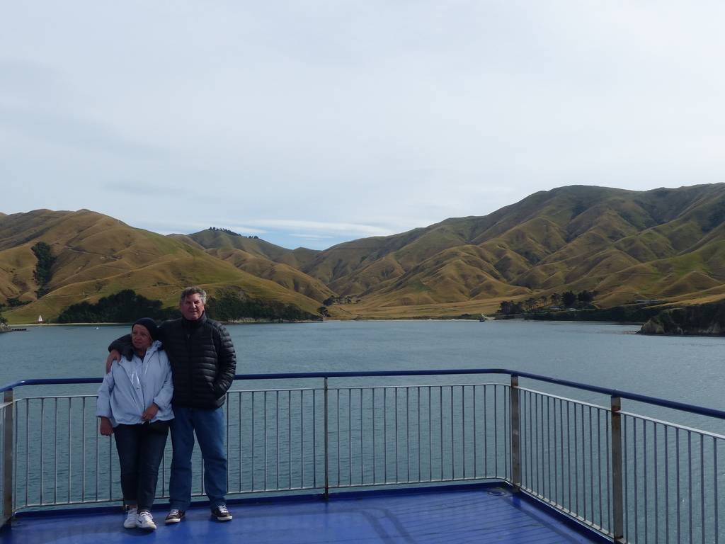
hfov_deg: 55.4
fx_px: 691
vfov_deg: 42.9
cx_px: 362
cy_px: 272
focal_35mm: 33
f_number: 4
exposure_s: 1/1600
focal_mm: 5.9
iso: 100
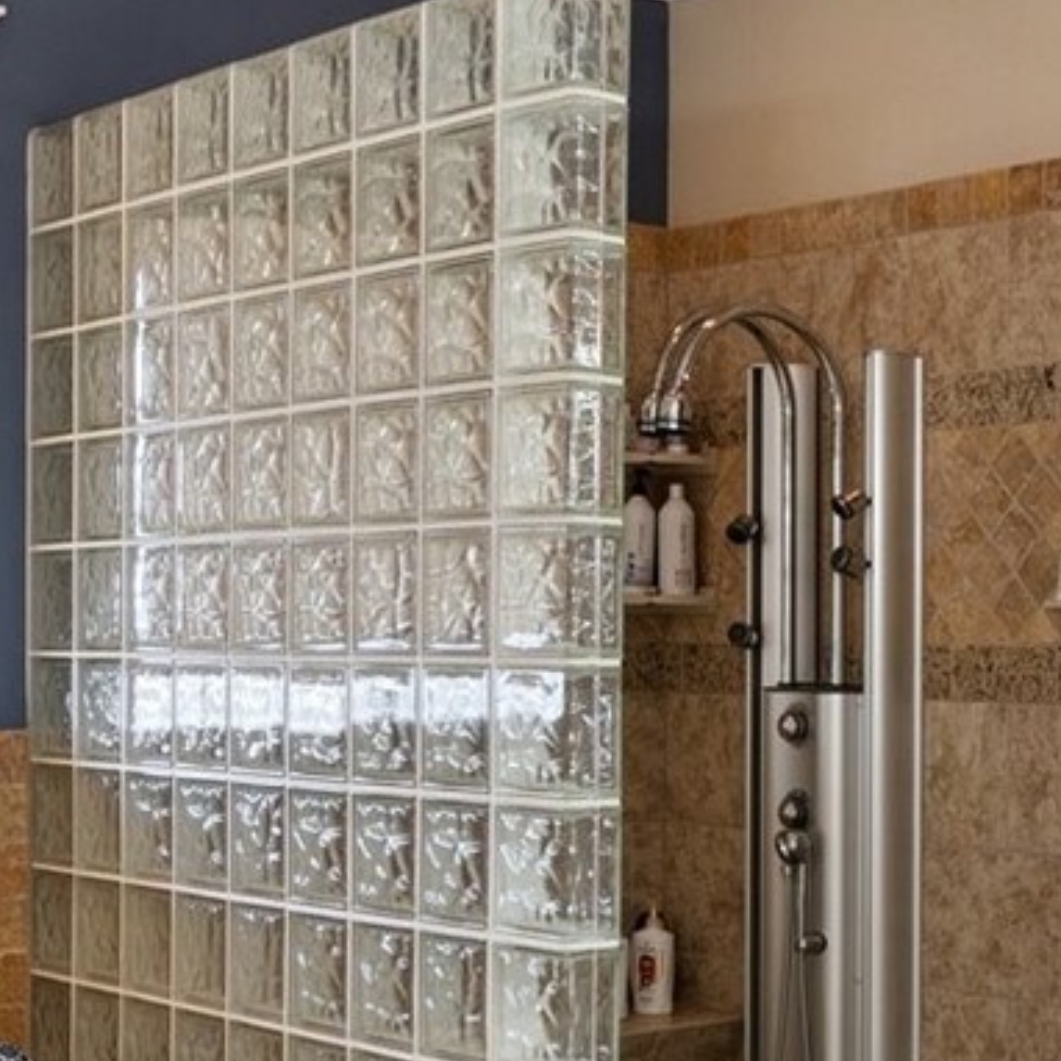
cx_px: 1147
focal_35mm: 68
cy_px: 743
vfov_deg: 25.2
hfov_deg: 23.9
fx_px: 2358
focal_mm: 10
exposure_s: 1/60
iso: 200
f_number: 6.3
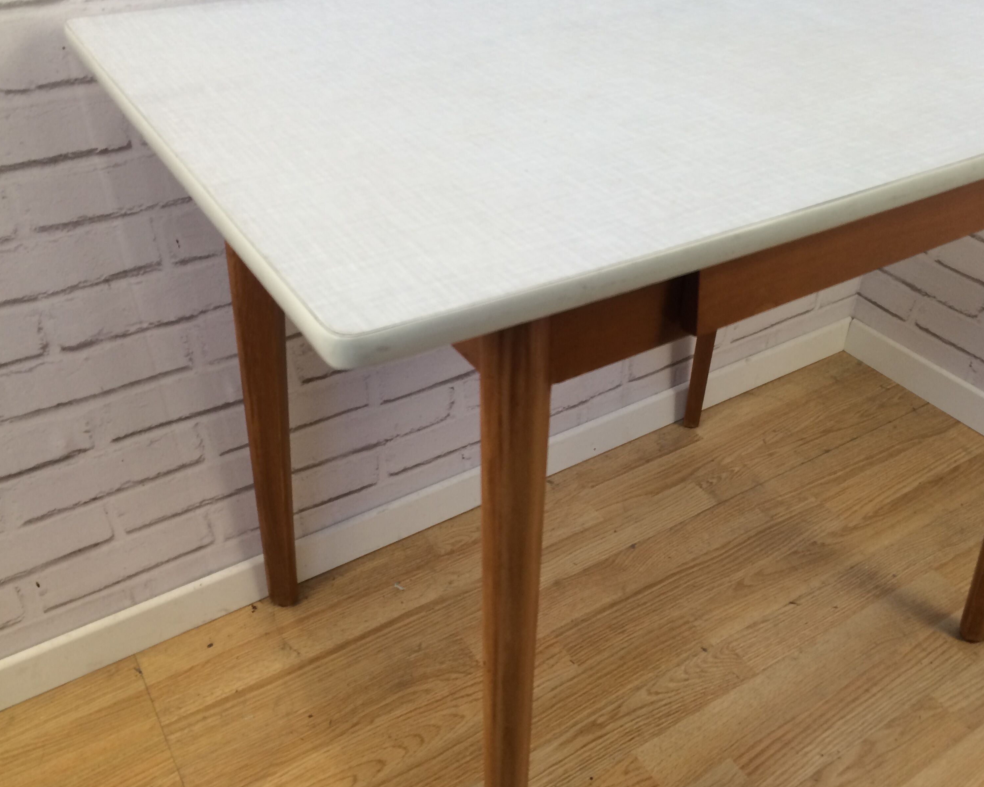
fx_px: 903
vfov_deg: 47.1
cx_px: 532
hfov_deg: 57.1
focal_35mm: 31
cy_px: 397
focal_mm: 4.15
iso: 32
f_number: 2.2
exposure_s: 1/33
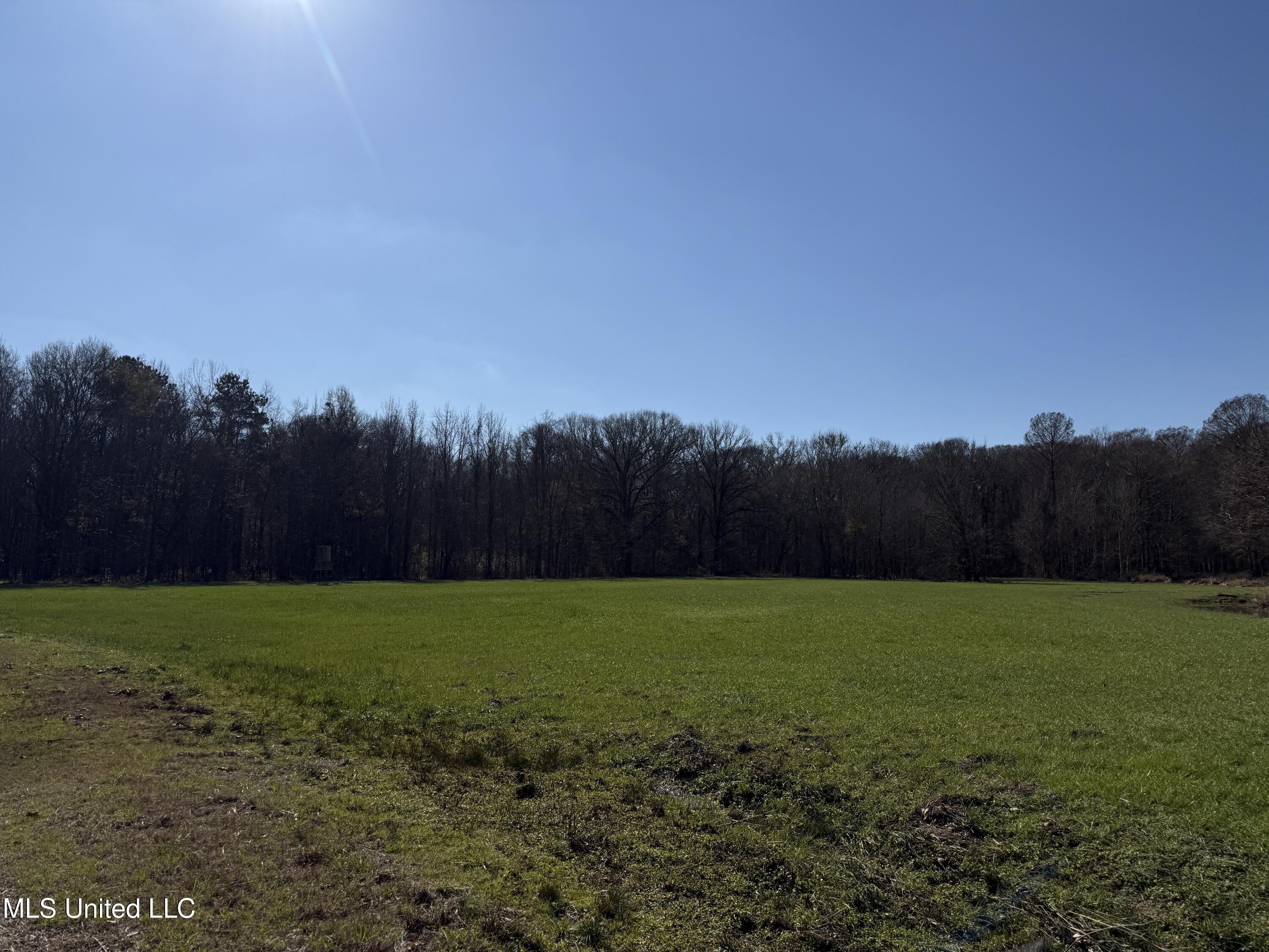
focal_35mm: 24
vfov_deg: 56.8
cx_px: 634
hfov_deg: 71.6
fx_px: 880
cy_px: 476
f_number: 1.78
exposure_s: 1/14286
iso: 64
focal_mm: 6.76
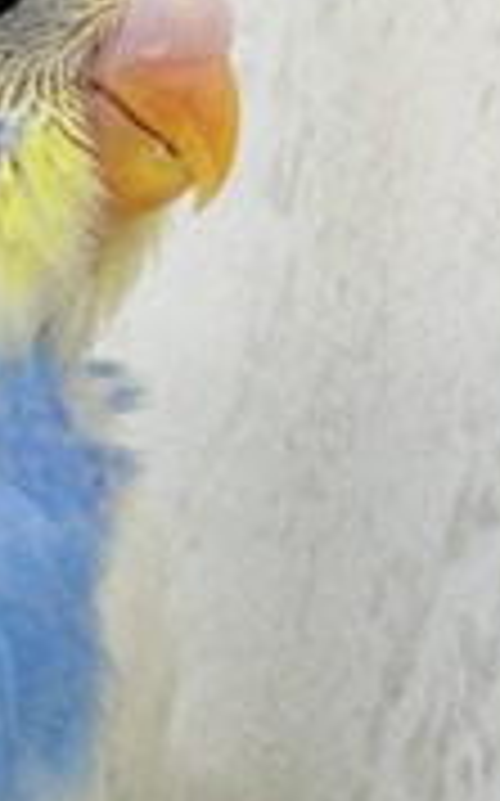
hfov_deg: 6.3
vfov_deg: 10.6
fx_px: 4324
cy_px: 450
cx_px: -658
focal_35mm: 198
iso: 64
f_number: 1.6
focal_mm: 5.96
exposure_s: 1/100
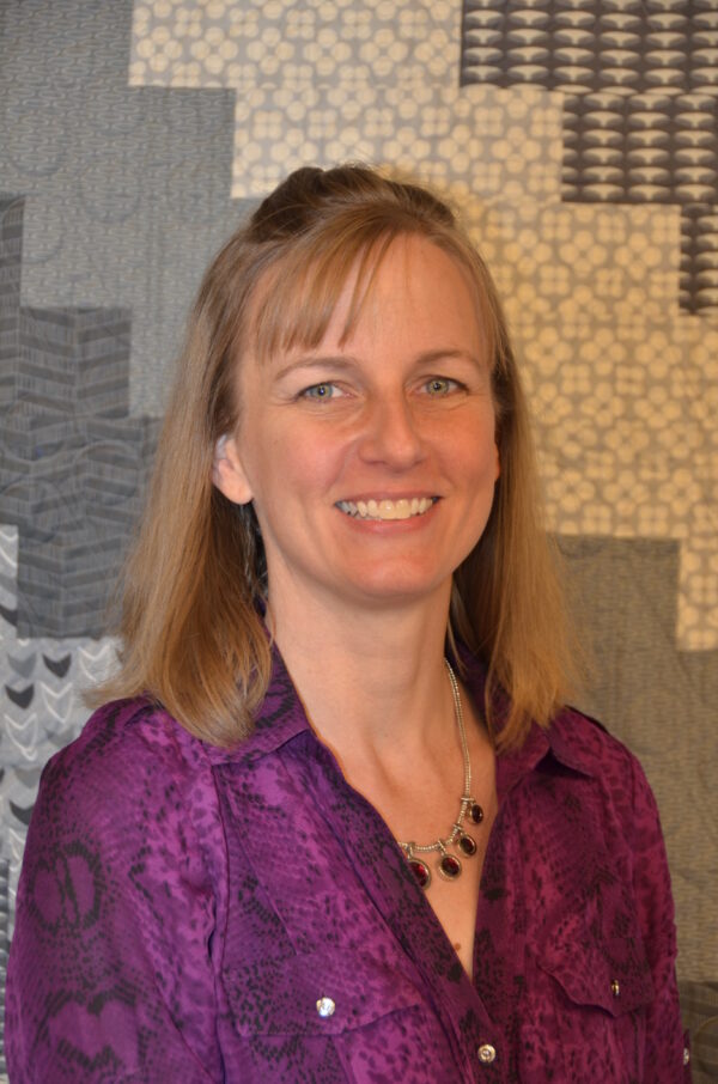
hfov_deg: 14.0
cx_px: 359
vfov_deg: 21.0
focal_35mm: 98
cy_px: 542
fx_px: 2930
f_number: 5
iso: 400
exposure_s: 1/30
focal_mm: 65
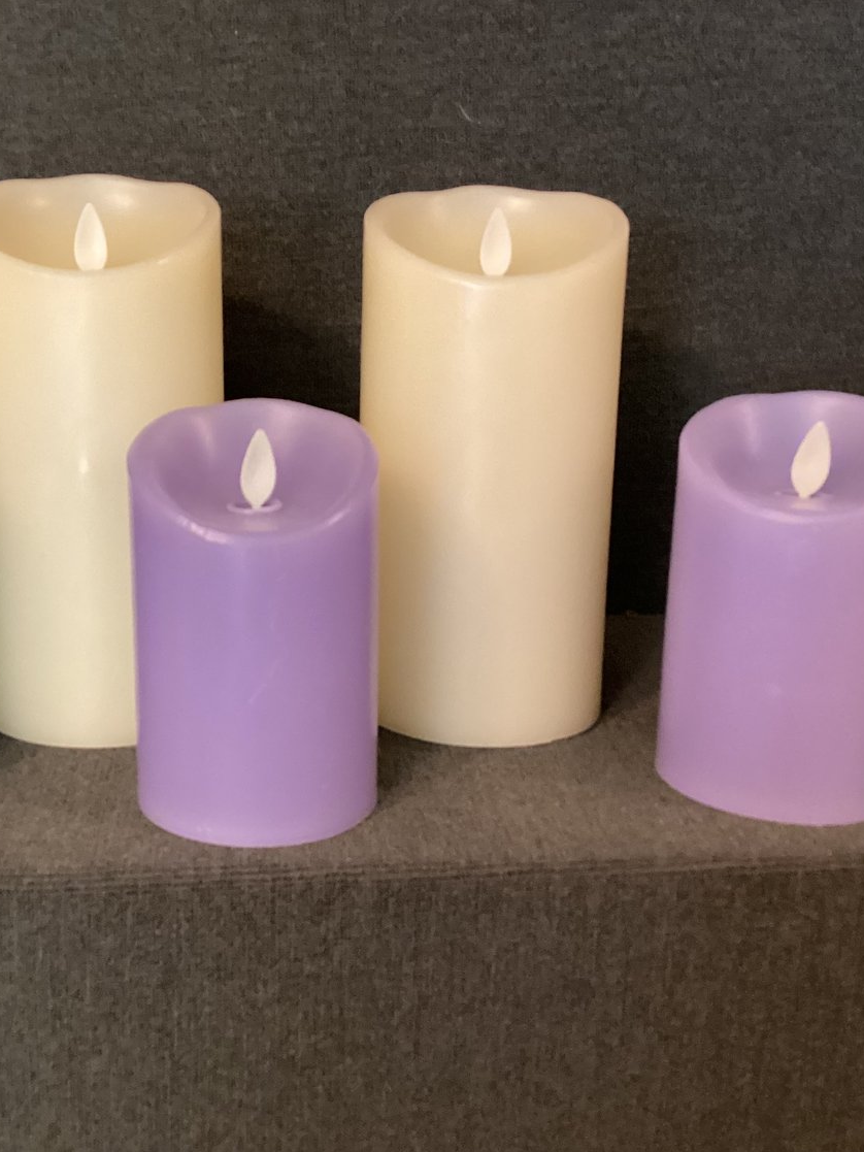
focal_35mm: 42
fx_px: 1397
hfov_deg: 34.1
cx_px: 305
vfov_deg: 44.8
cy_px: 575
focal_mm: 3.3
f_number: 2.4
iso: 400
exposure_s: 1/30
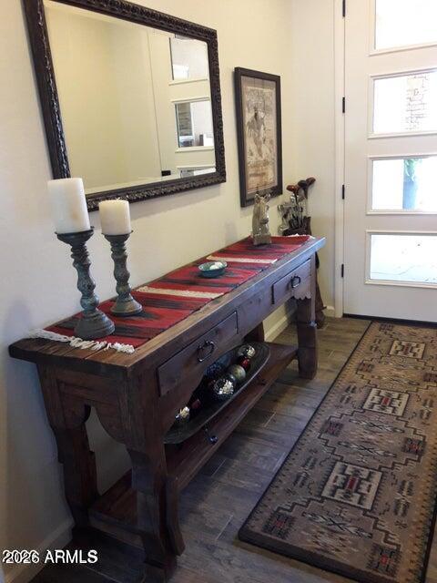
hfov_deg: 49.7
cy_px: 292
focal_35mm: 28
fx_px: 471
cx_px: 218
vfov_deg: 63.4
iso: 200
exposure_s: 1/30
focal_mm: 3.7
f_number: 1.9
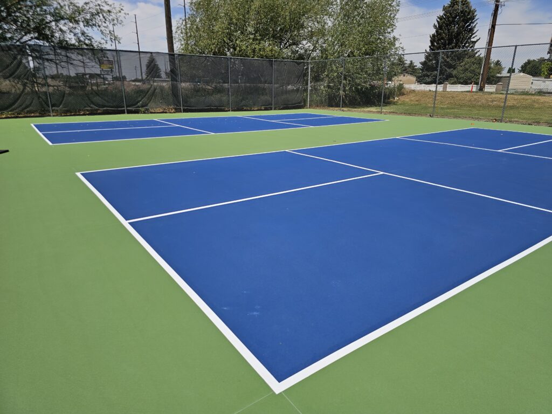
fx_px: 367
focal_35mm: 23
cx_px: 276
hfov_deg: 73.9
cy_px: 207
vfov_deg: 58.9
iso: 12
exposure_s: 1/1668
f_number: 1.7
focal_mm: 6.3
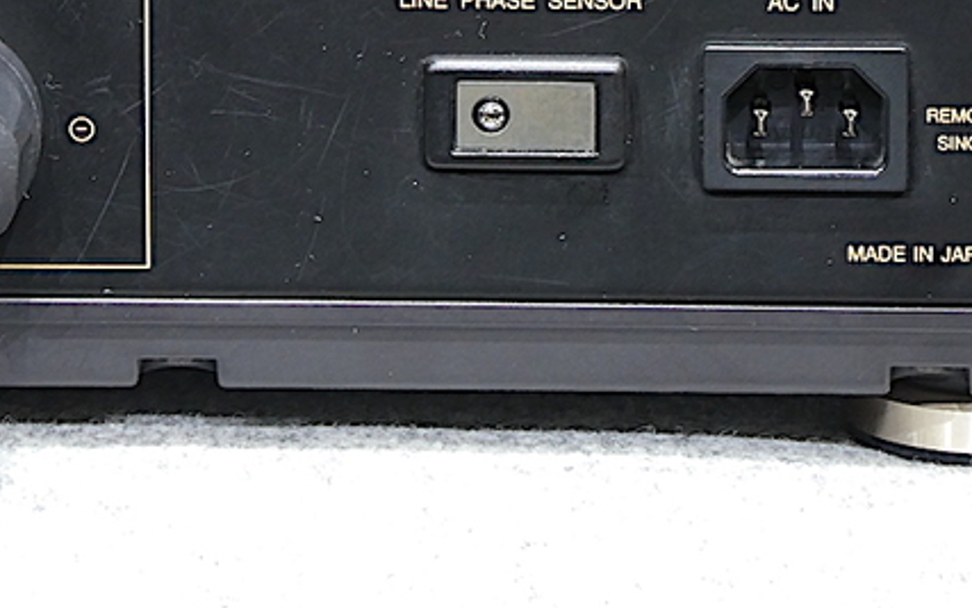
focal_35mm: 510
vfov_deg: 2.6
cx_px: 193
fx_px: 13512
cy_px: -107
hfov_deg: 4.1
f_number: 7.1
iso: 200
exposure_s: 1/1.3
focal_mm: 38.4
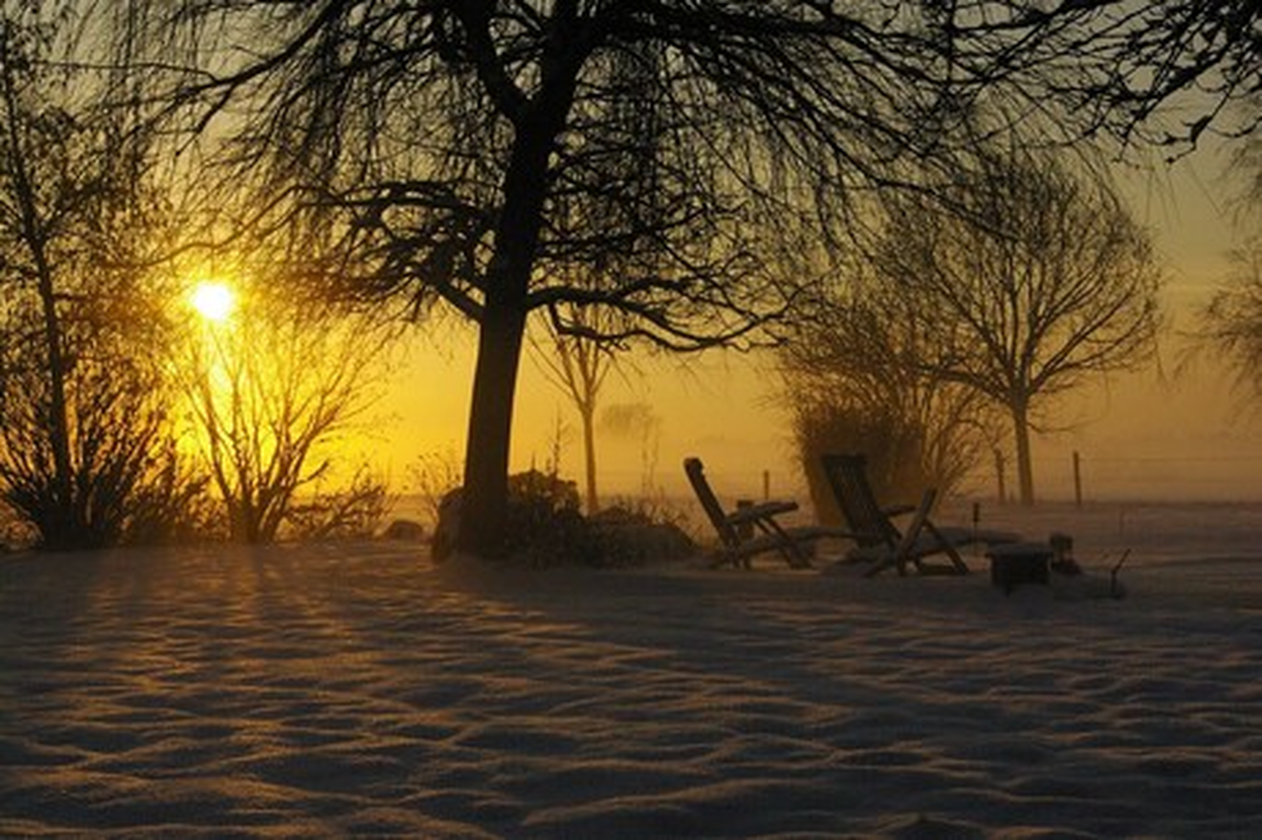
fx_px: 2102
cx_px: 631
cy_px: 420
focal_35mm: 60
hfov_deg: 33.4
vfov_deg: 22.6
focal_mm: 40
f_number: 16
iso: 1600
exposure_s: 1/3000
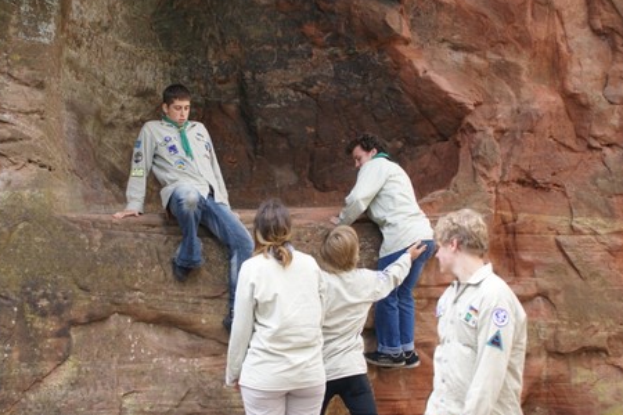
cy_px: 289
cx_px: 289
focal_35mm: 64
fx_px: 1107
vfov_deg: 21.1
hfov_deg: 31.4
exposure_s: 1/125
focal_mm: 30
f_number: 5
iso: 160
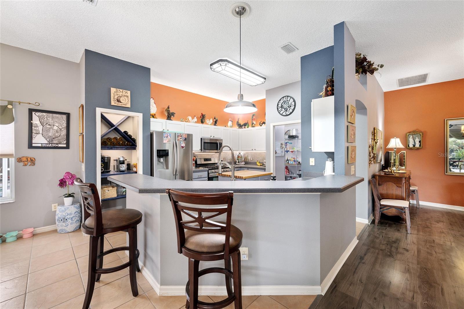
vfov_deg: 81.2
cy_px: 154
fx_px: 180
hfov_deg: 104.3
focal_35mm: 14
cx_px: 232
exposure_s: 1/10
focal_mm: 14
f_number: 8
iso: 500
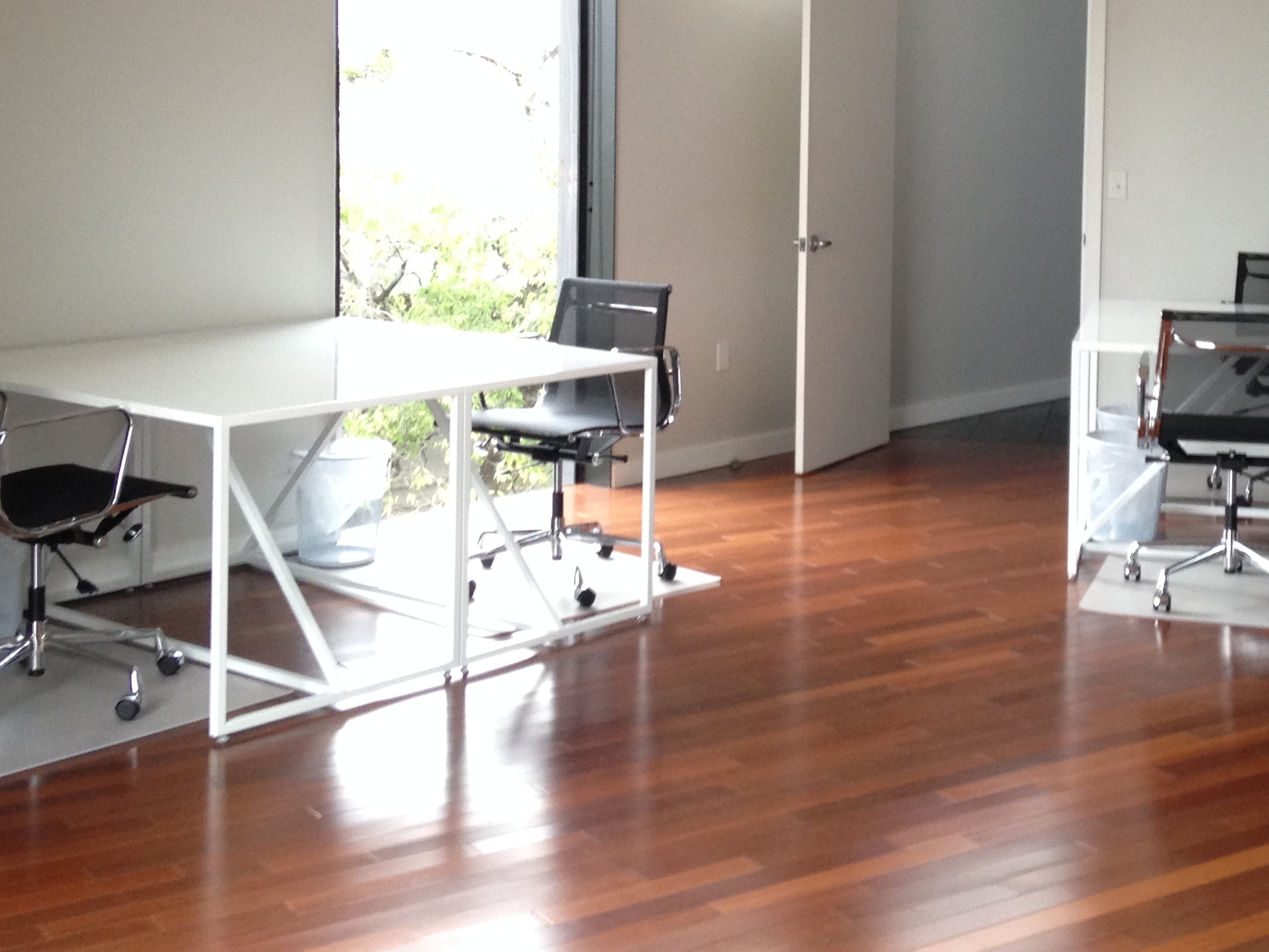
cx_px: 875
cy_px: 235
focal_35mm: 58
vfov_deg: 24.9
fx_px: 2126
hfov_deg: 32.9
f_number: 2.4
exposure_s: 1/20
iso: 125
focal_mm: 4.12
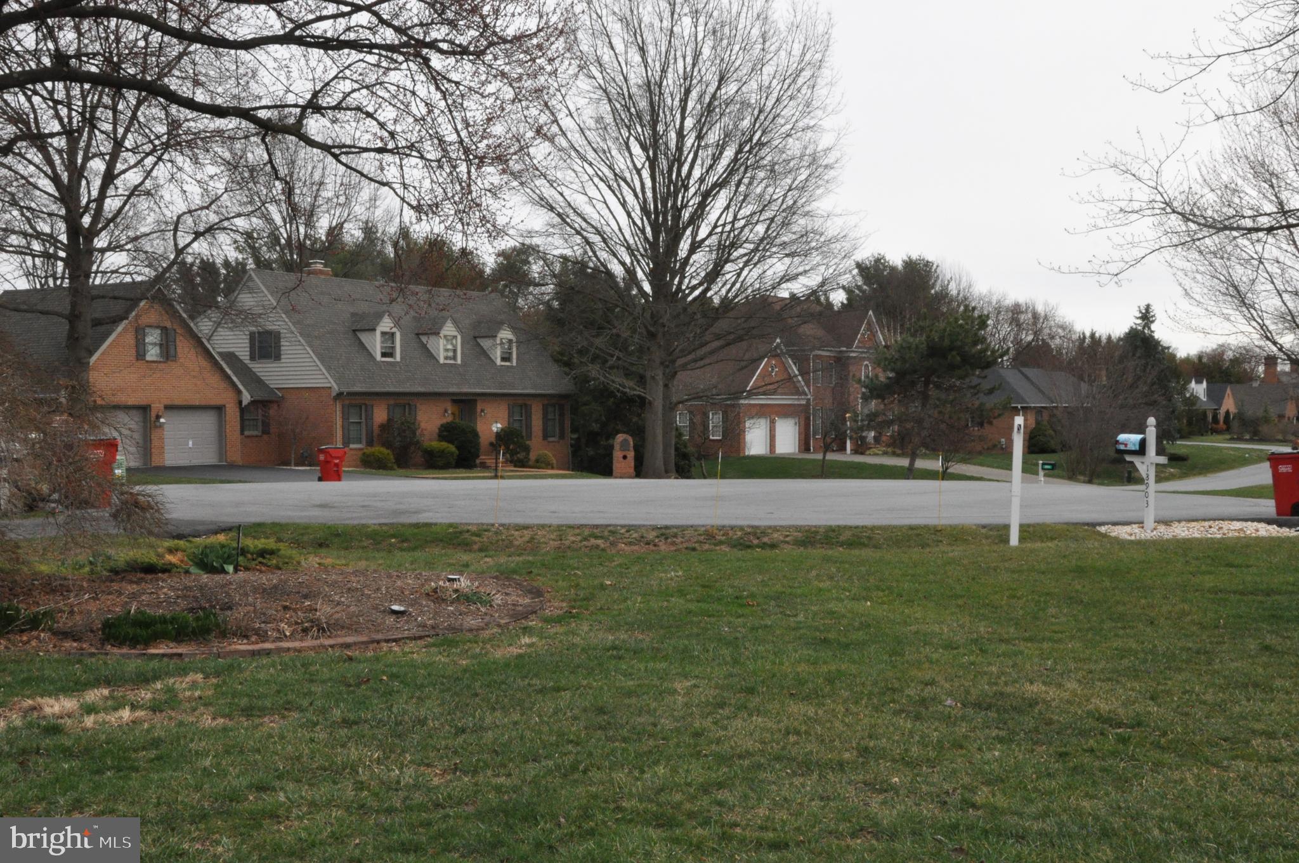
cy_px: 432
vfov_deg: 34.1
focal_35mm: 39
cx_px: 650
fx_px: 1405
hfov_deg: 49.6
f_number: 25
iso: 1600
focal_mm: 26
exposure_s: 1/200
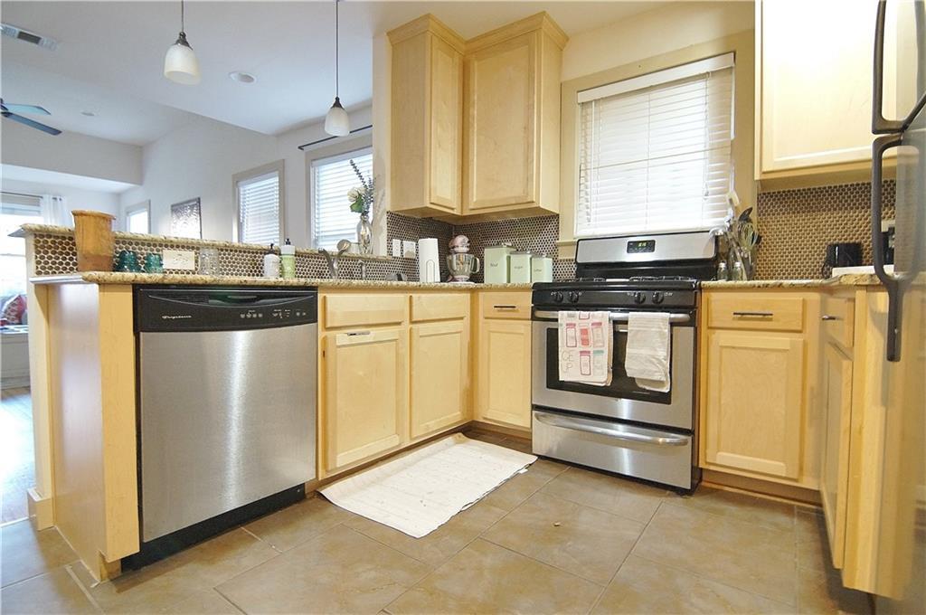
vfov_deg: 71.9
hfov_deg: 95.1
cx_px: 463
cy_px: 308
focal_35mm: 16
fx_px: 424
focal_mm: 11
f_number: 5
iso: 3200
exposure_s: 1/10
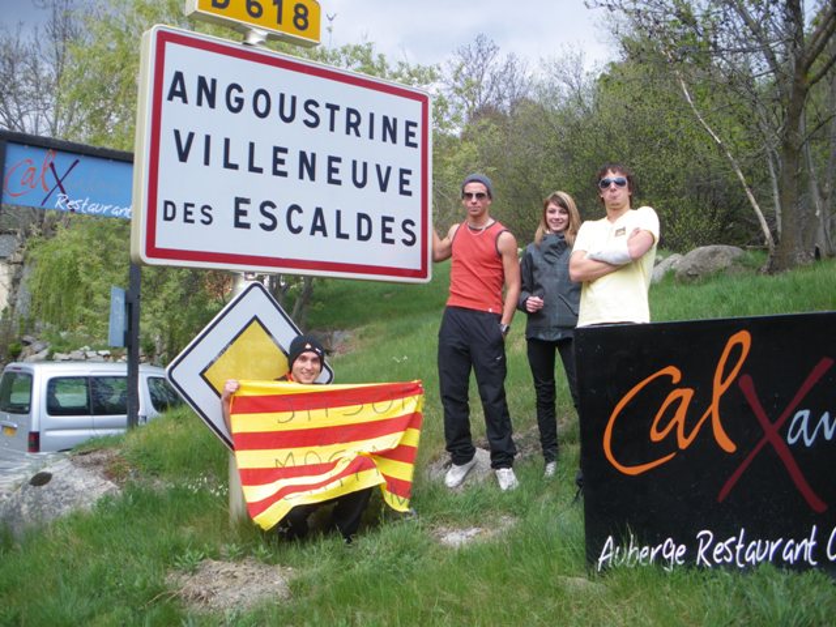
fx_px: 869
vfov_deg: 39.7
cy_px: 314
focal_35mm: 36
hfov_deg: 51.4
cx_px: 418
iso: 64
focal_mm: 6.3
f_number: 3.5
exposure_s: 1/160
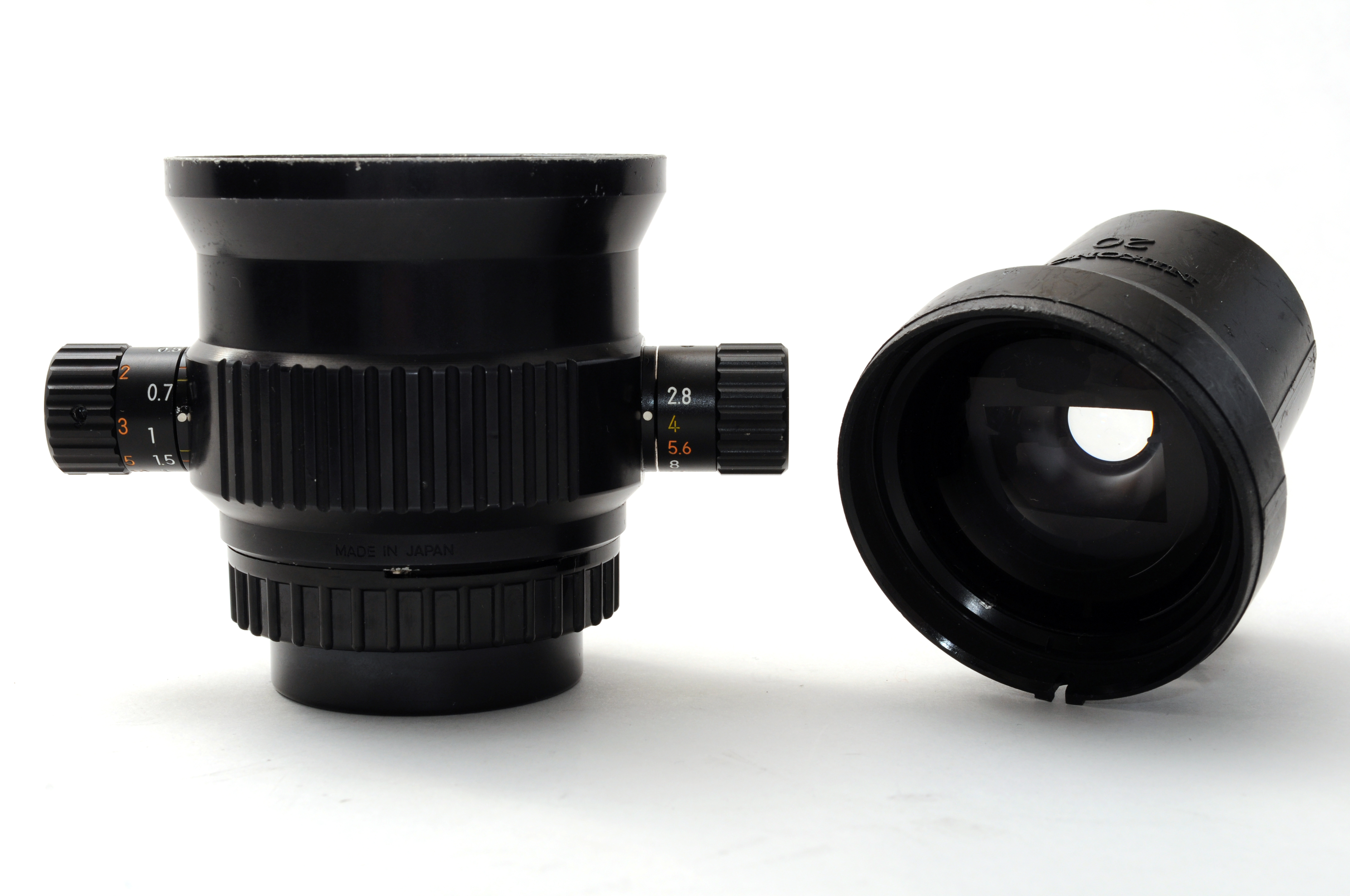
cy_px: 448
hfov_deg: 33.4
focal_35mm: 60
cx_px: 675
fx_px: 2247
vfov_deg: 22.6
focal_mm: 40
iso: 200
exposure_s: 1/200
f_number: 14
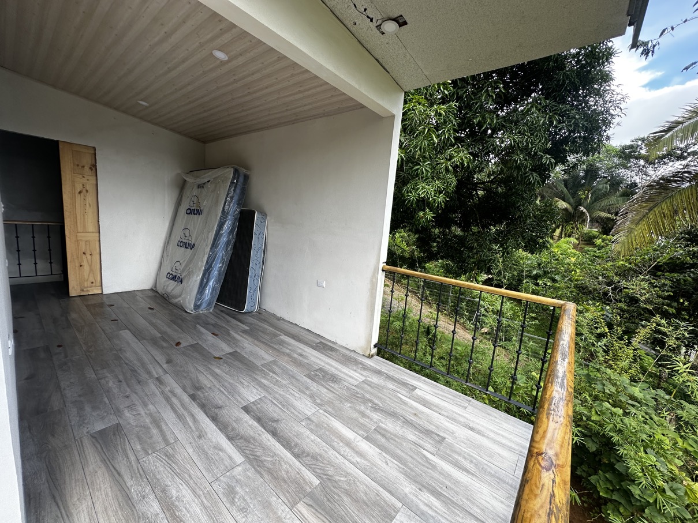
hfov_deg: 102.1
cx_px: 349
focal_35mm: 14
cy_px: 262
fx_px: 282
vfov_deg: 85.7
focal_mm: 2.22
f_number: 2.2
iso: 40
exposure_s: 1/179
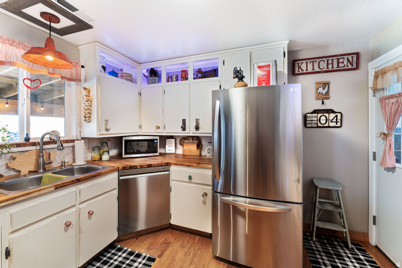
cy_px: 134
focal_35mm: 14
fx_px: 156
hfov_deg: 104.2
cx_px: 201
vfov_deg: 81.2
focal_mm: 14
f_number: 8
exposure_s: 1/2.5
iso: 400
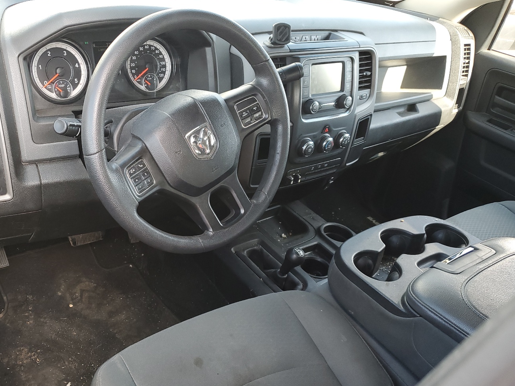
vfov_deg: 43.9
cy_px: 235
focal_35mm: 32
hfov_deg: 56.4
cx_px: 206
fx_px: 476
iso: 66
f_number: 1.5
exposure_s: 1/120
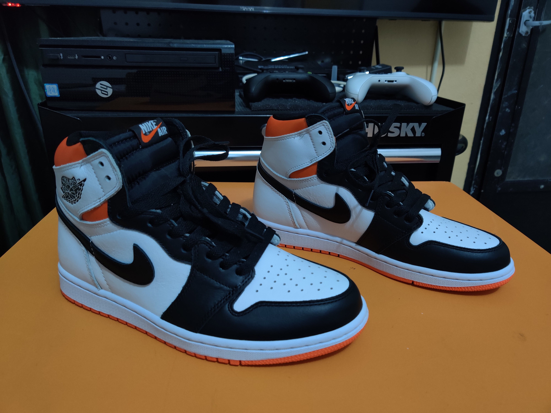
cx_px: 276
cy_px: 206
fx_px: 430
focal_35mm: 27
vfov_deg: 51.4
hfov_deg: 65.3
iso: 1000
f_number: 1.65
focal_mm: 4.75
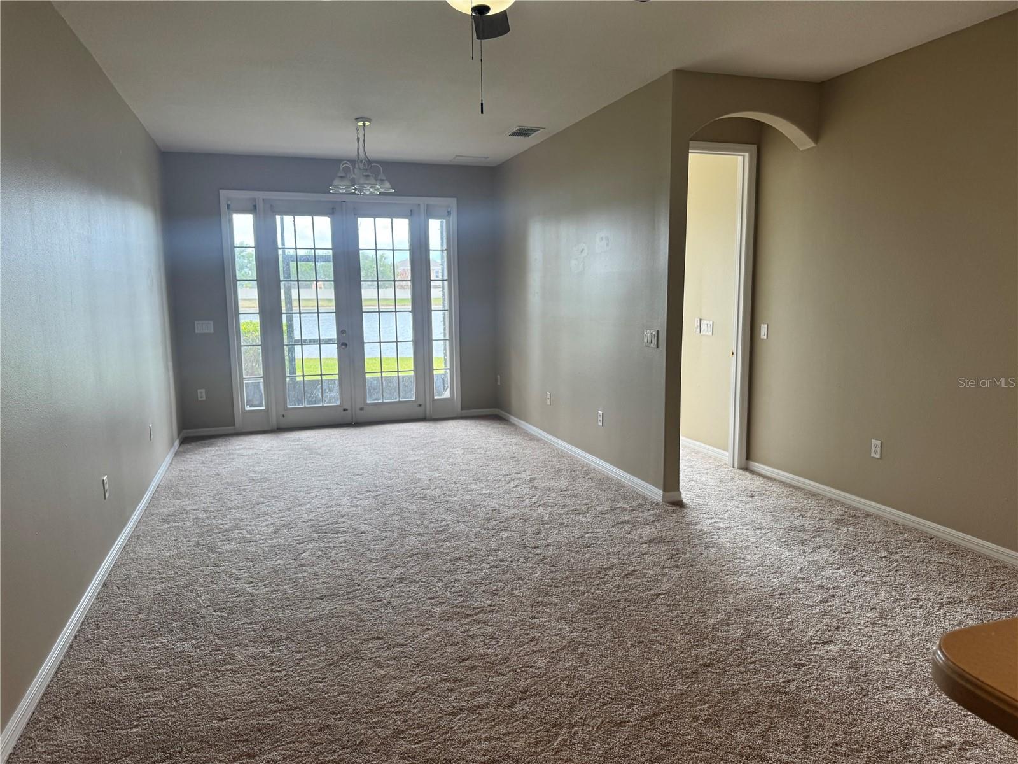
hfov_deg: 71.6
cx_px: 509
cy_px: 382
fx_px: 706
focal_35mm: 24
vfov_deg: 56.8
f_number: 1.78
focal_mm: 6.76
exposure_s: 1/139
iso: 100
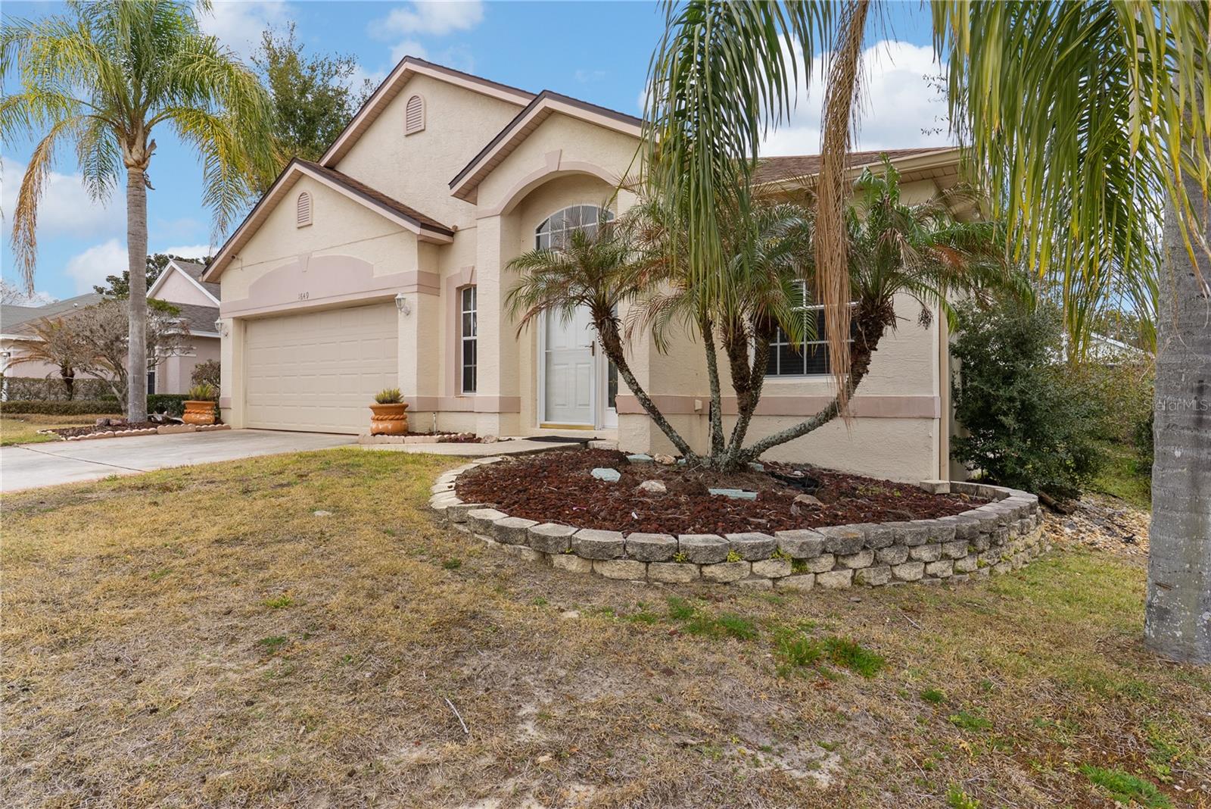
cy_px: 404
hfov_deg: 84.0
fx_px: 673
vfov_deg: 62.0
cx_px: 606
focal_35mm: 20
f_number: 9
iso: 100
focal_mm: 20
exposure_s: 1/10
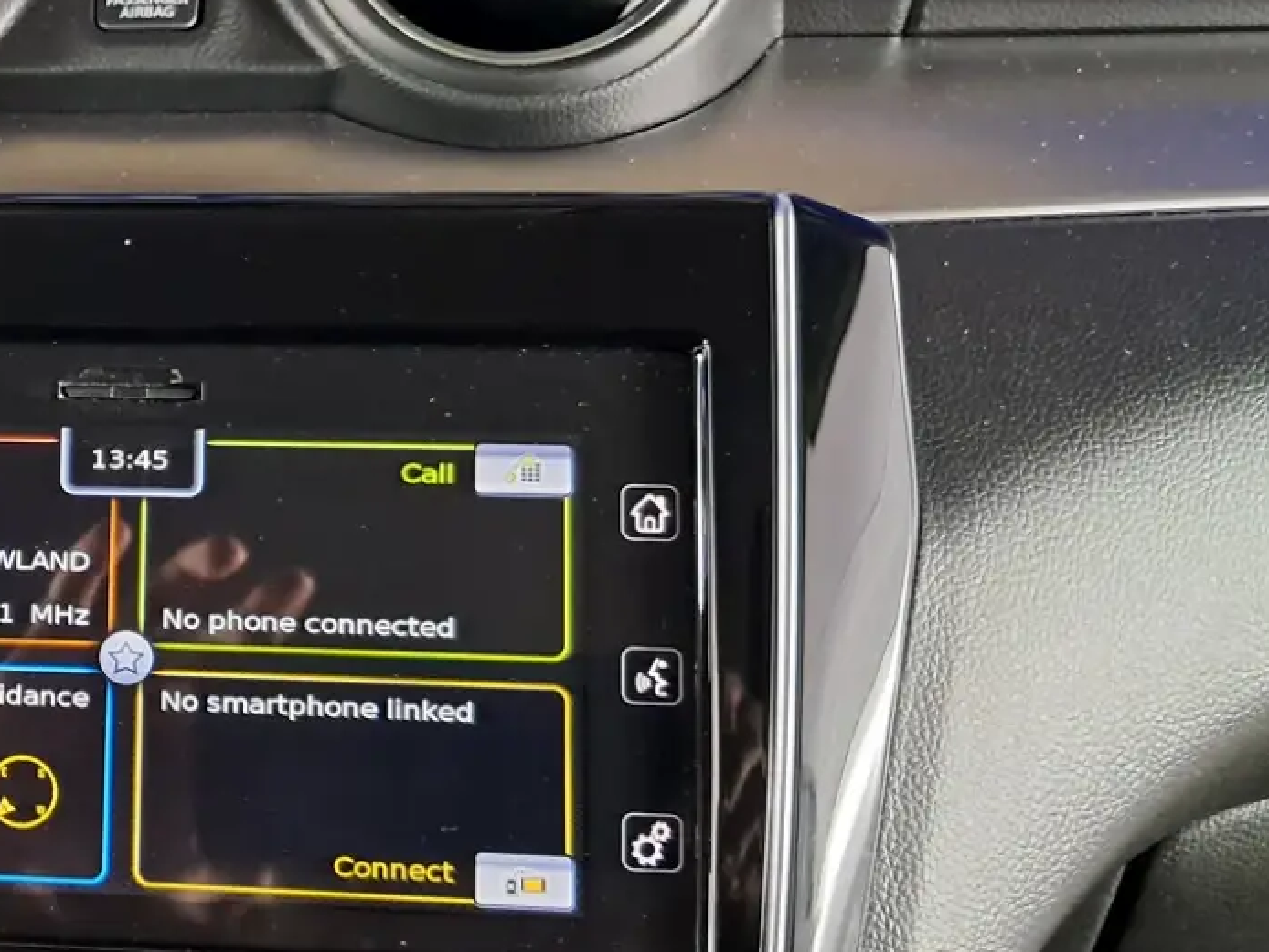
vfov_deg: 26.1
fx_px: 2054
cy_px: 466
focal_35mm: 56
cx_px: 35
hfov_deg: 32.0
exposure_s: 1/20
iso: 1000
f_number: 1.8
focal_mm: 4
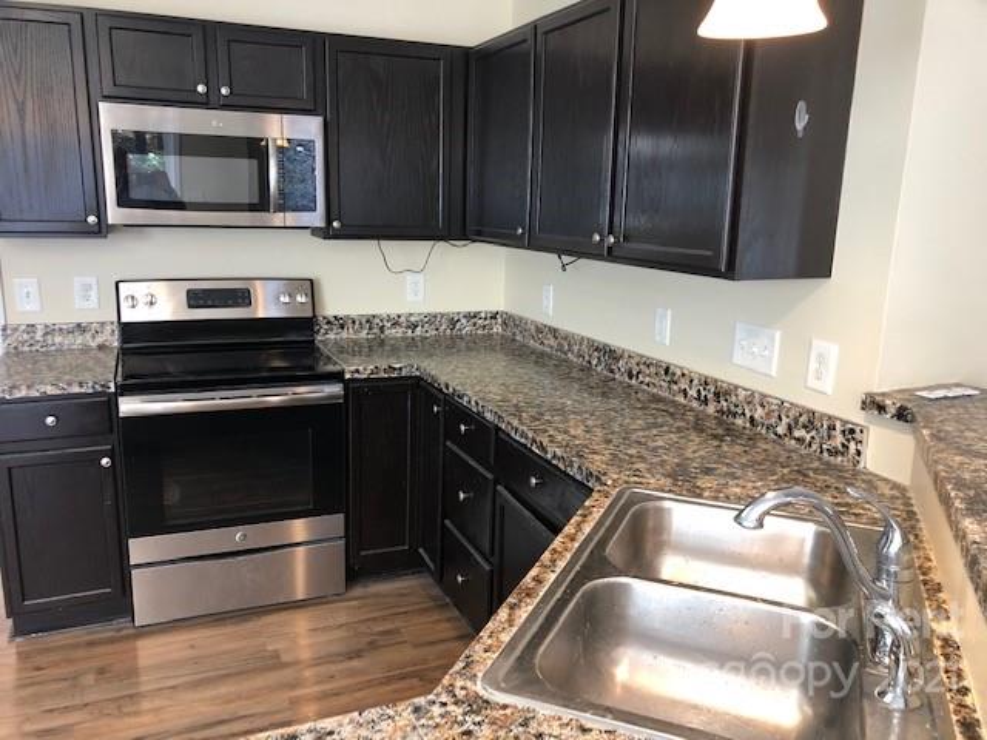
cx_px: 494
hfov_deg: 63.4
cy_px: 370
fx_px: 798
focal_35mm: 28
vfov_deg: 49.7
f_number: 1.8
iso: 40
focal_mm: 4
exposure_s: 1/17
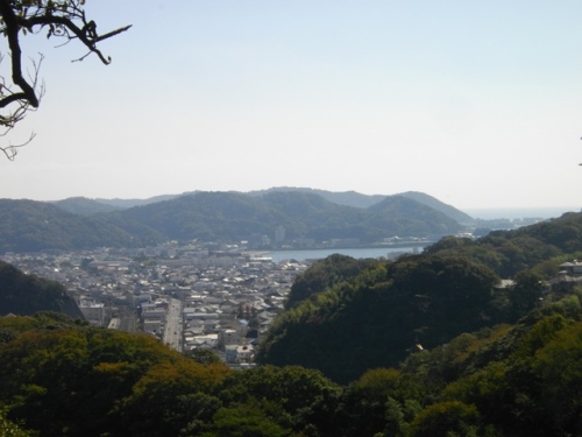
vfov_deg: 19.1
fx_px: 1295
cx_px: 291
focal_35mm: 77
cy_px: 218
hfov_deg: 25.3
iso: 100
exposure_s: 1/320
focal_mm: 13.7
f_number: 8.9
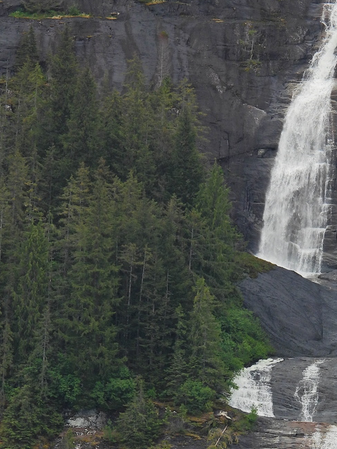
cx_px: 271
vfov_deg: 3.1
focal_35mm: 630
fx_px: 8172
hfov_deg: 2.4
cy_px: 218
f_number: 5
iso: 100
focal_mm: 57.1
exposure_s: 1/200
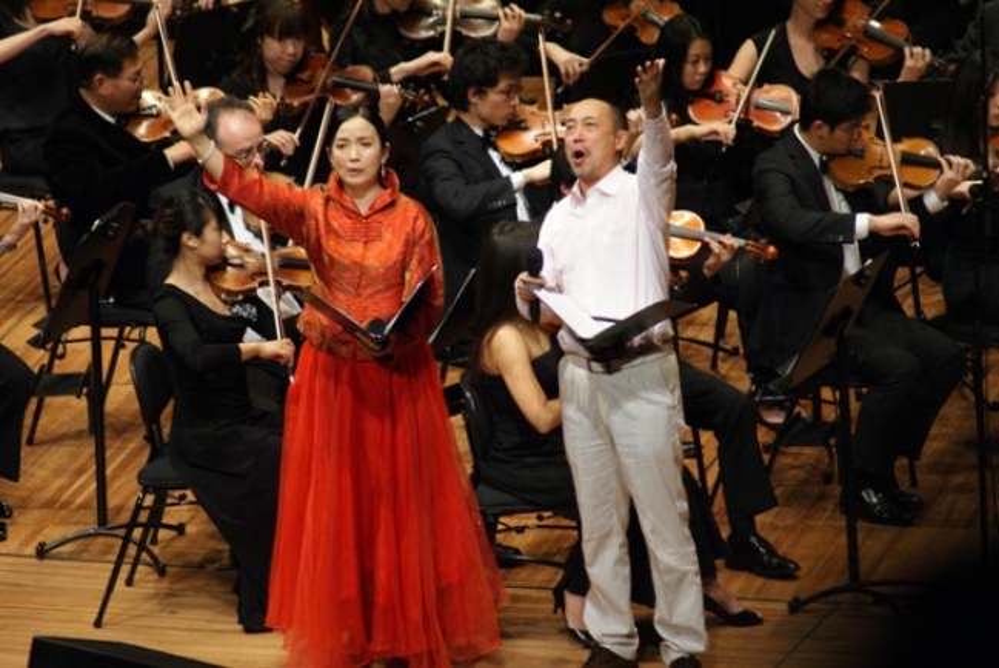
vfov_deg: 3.1
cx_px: 500
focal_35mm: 450
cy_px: 334
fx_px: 12498
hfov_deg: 4.6
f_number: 5.6
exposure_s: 1/40
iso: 800
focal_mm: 300
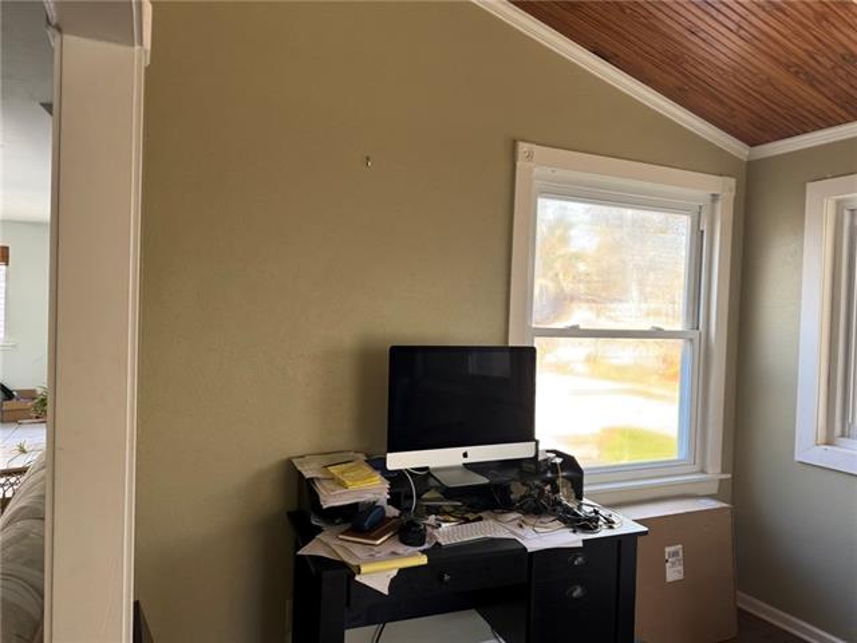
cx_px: 428
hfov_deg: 71.6
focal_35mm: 24
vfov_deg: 56.8
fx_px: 594
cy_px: 322
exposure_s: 1/121
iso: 160
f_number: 1.78
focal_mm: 6.76
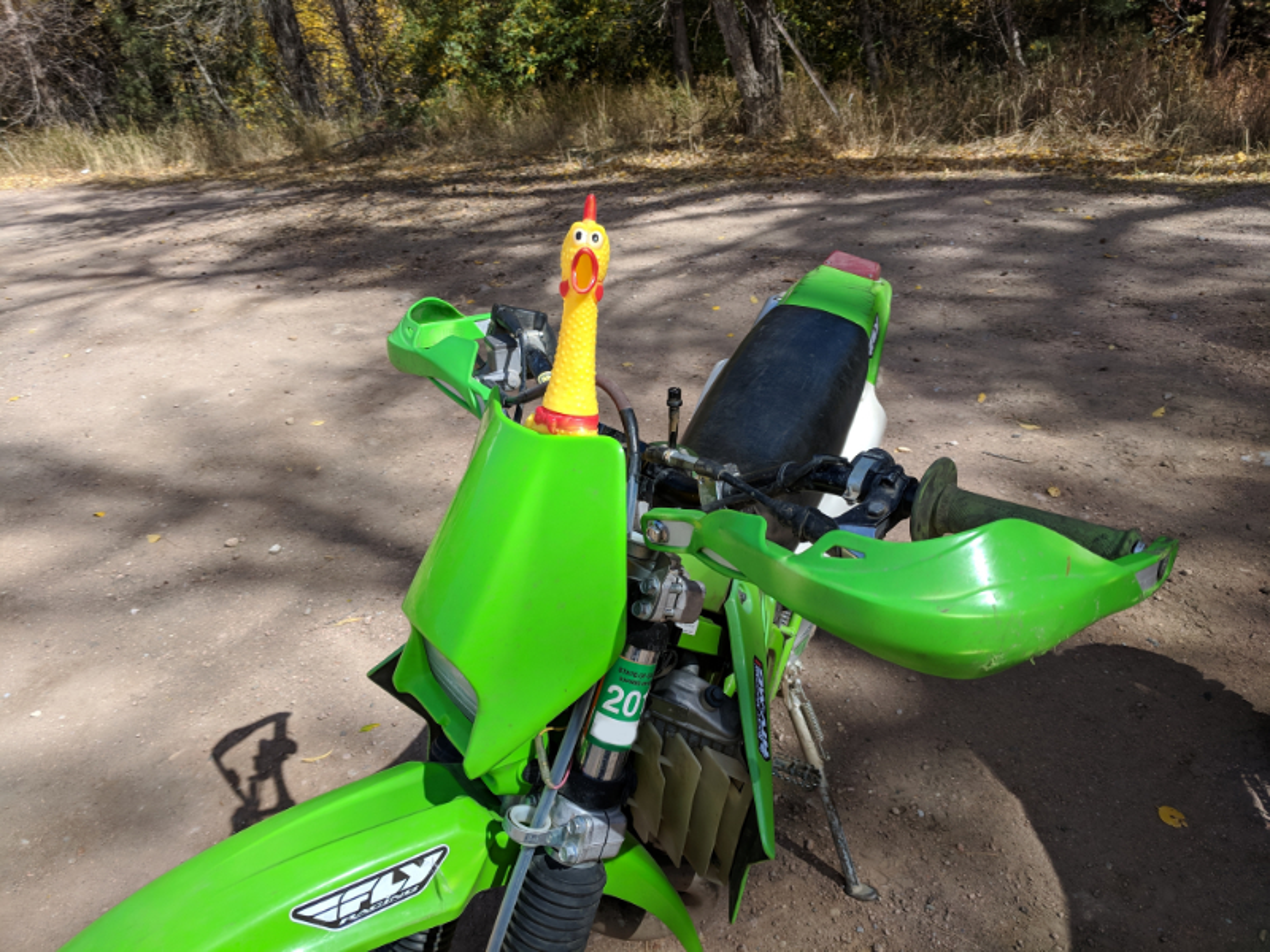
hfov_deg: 67.3
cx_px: 635
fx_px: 954
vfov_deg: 53.1
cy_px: 476
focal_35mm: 26
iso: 50
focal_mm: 4.7
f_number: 2
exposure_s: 1/1258
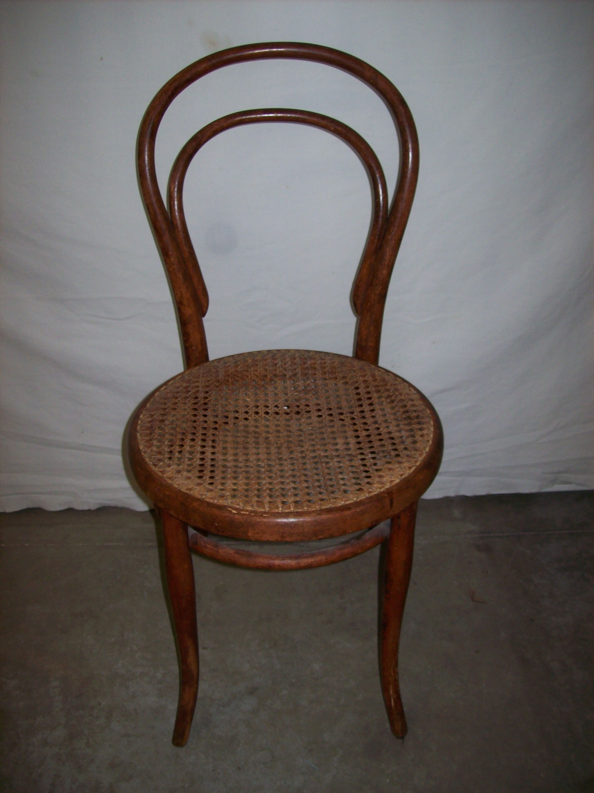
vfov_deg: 51.4
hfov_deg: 39.6
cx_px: 297
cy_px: 396
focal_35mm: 36
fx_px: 824
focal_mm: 6
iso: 80
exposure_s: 1/64
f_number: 2.7
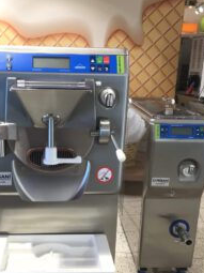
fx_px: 346
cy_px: 169
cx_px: 72
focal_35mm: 44
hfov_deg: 32.6
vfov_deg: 42.7
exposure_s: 1/50
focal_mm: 3.99
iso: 25
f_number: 1.8
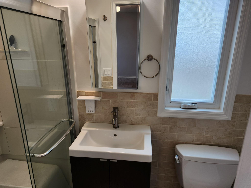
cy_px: 98
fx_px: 174
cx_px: 122
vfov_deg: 56.8
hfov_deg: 71.6
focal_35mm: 24
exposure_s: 1/120
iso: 64
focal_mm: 5.4
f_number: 1.8
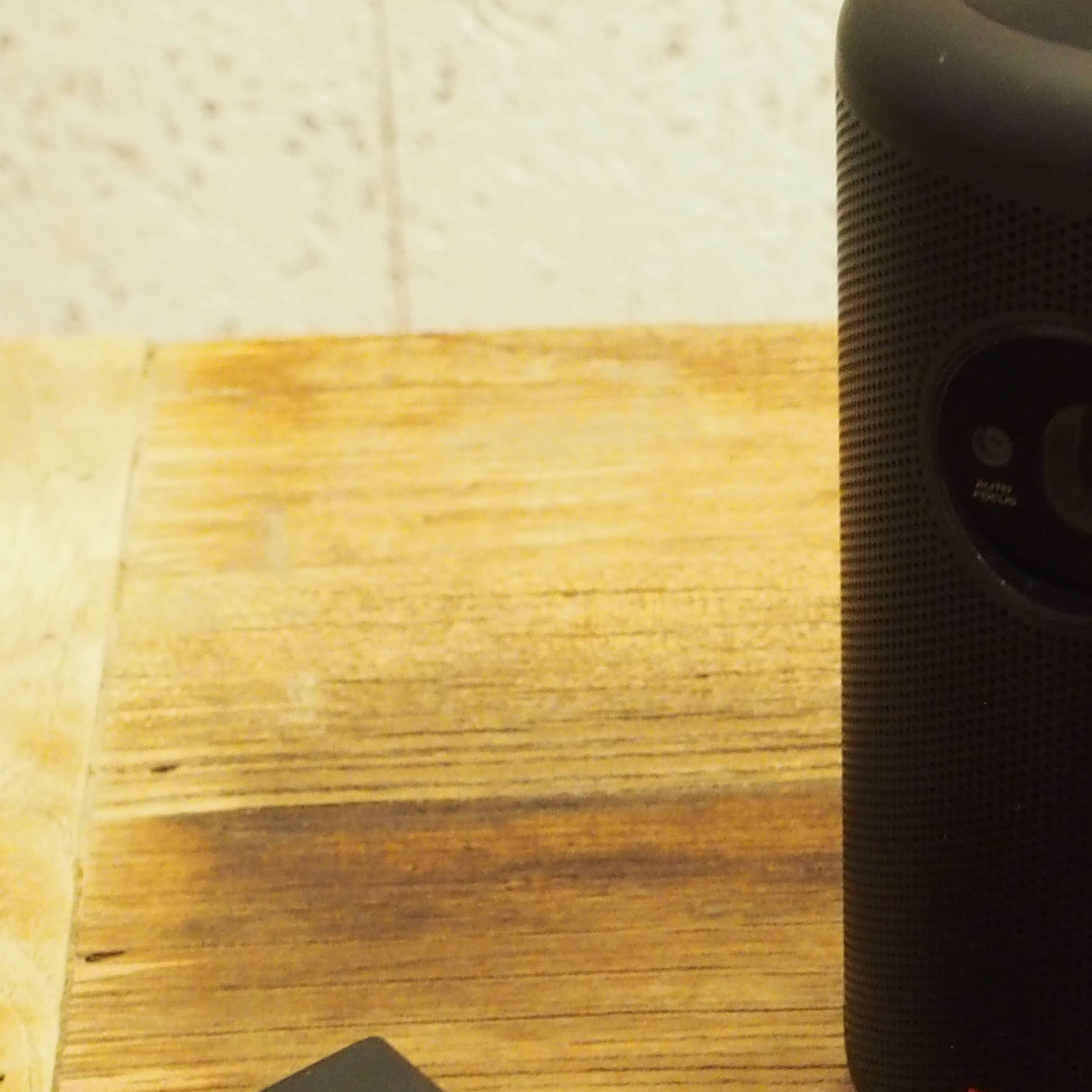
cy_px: 891
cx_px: 1084
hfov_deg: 16.4
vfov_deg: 16.6
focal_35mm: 104
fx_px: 3712
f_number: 5.6
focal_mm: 18
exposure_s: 1/25
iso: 1600
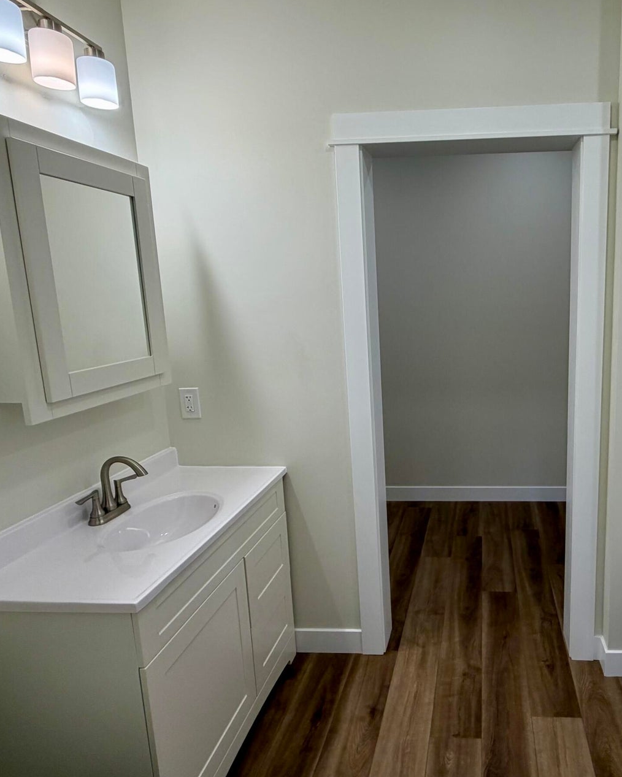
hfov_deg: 58.4
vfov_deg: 72.6
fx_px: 529
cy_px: 380
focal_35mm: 23
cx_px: 451
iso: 80
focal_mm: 2.22
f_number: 2.2
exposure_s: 1/120
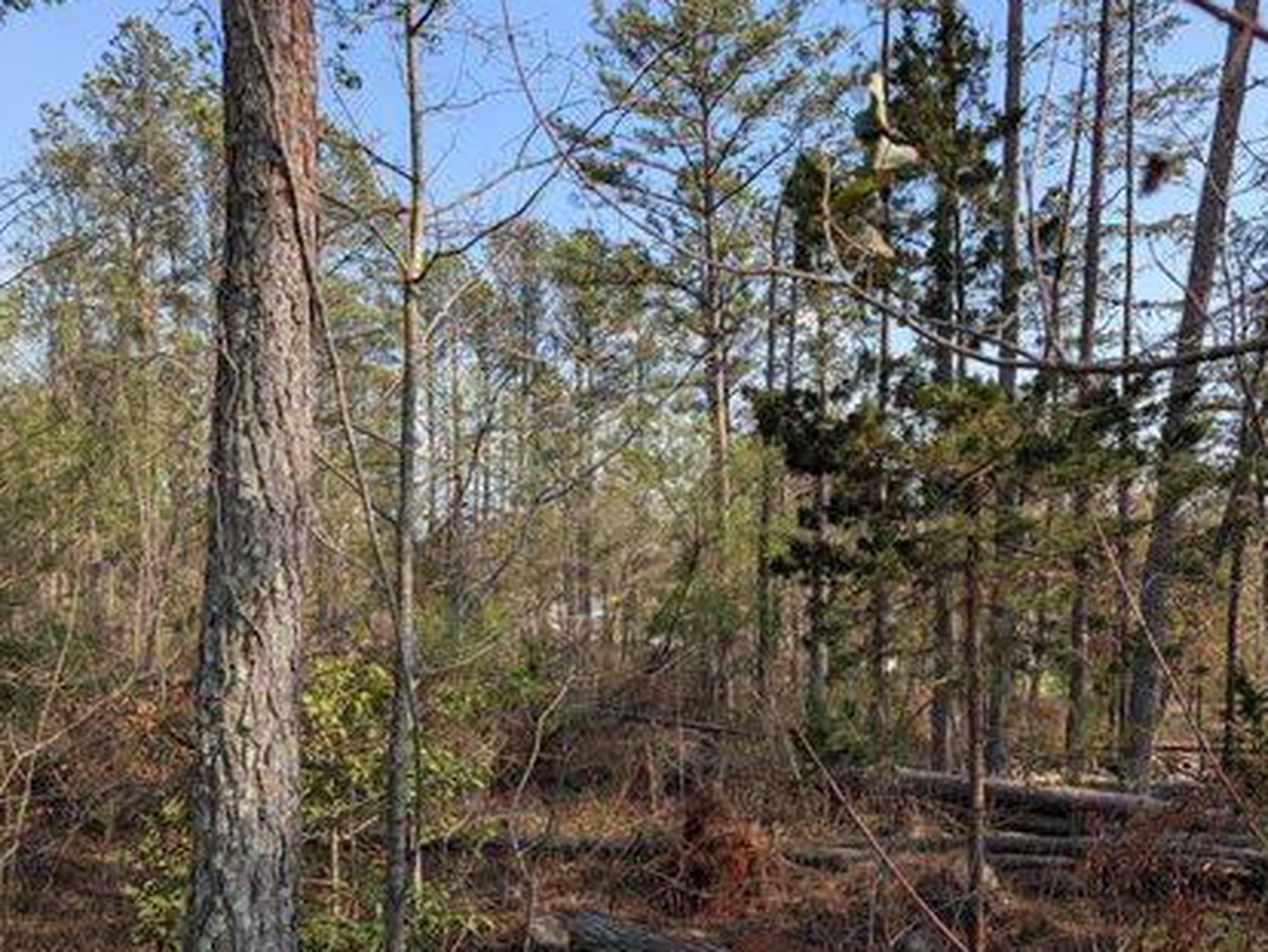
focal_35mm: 29
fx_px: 1063
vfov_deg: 48.1
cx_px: 652
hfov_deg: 61.6
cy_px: 557
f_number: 1.68
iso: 21
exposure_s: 1/579
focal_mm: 6.9
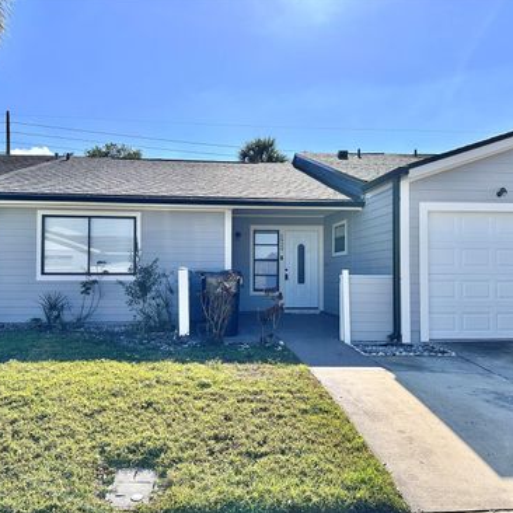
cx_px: 242
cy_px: 256
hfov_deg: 55.6
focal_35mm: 29
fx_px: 486
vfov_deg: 55.6
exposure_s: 1/5848
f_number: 1.78
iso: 80
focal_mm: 6.86
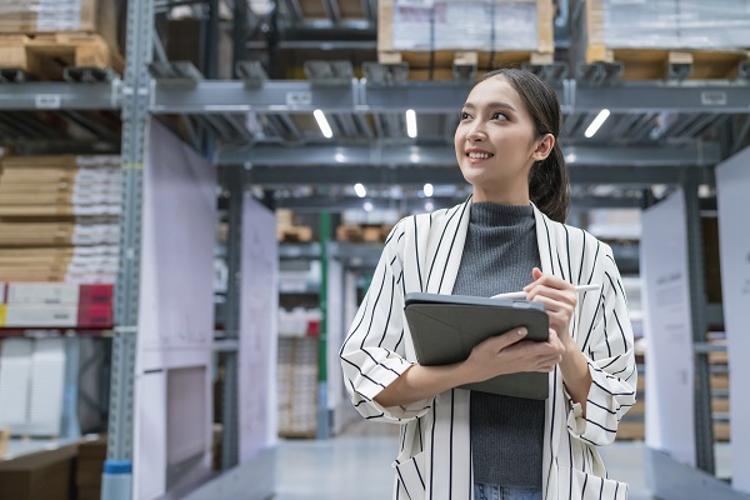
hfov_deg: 54.4
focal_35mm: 35
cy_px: 250
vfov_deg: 37.9
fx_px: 729
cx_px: 375
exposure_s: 1/125
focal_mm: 35
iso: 640
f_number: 2.2
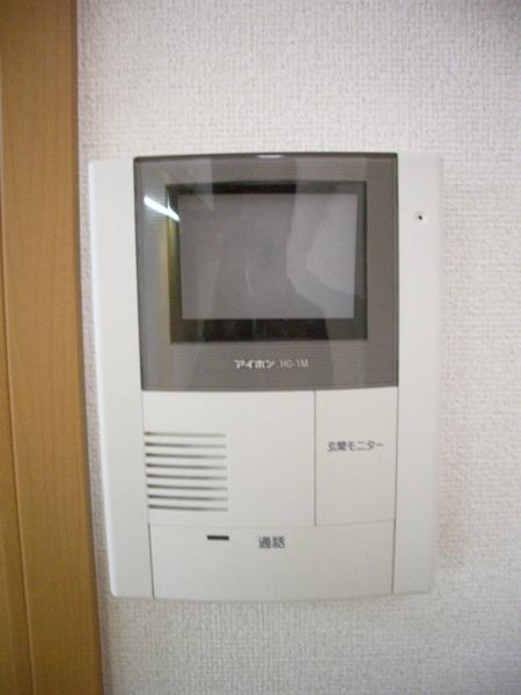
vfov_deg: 52.6
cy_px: 348
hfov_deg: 40.7
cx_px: 260
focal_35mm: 35
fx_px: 702
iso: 320
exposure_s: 1/20
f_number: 2.6
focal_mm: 5.8
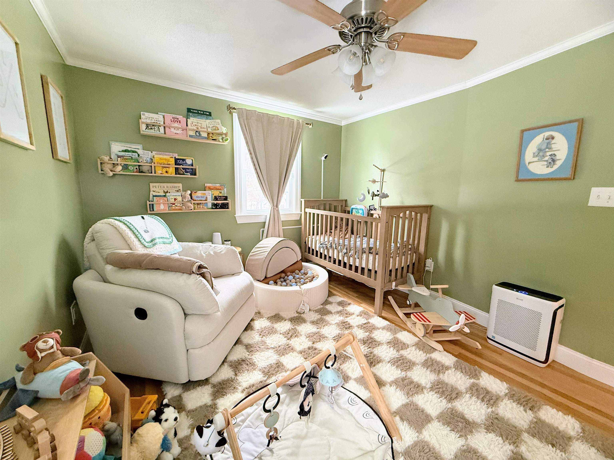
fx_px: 248
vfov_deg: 85.7
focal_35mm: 14
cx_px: 307
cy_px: 230
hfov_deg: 102.1
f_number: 2.2
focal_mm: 2.22
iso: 500
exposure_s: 1/60
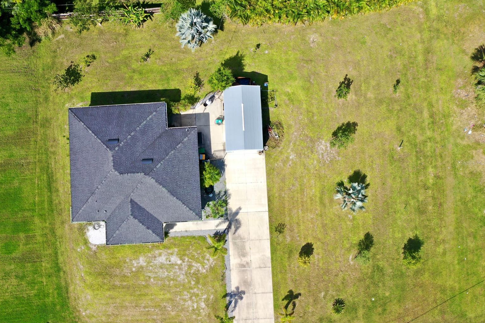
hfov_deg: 63.7
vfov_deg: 45.0
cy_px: 163
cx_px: 237
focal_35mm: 29
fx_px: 391
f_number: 5.6
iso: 100
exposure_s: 1/320
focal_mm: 10.26
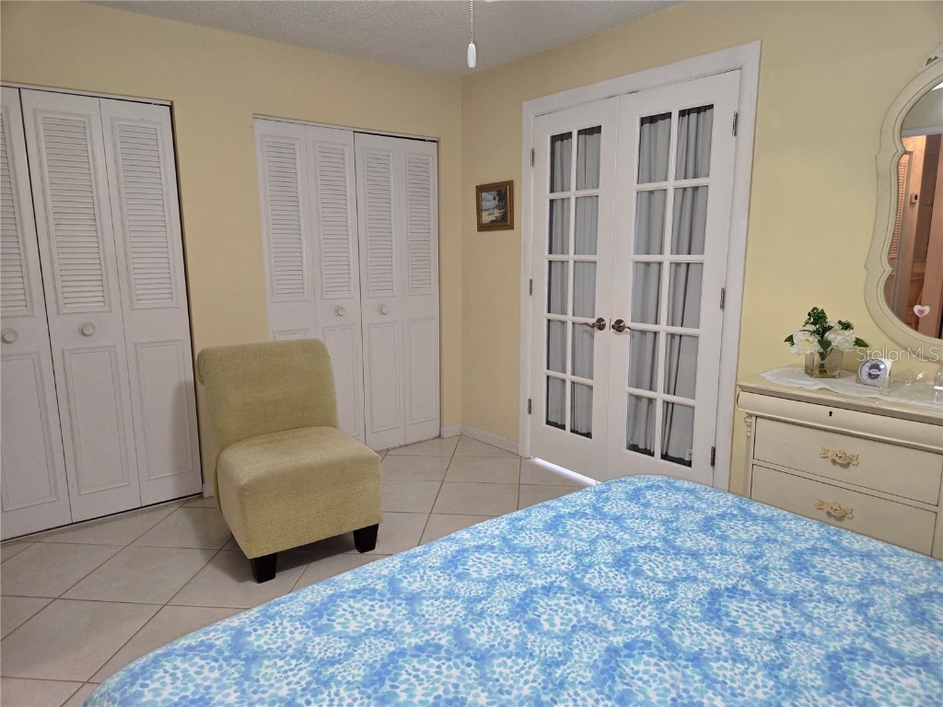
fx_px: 627
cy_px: 354
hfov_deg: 73.9
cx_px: 472
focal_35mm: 23
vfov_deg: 58.9
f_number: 1.8
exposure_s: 1/30
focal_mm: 5.4
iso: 100
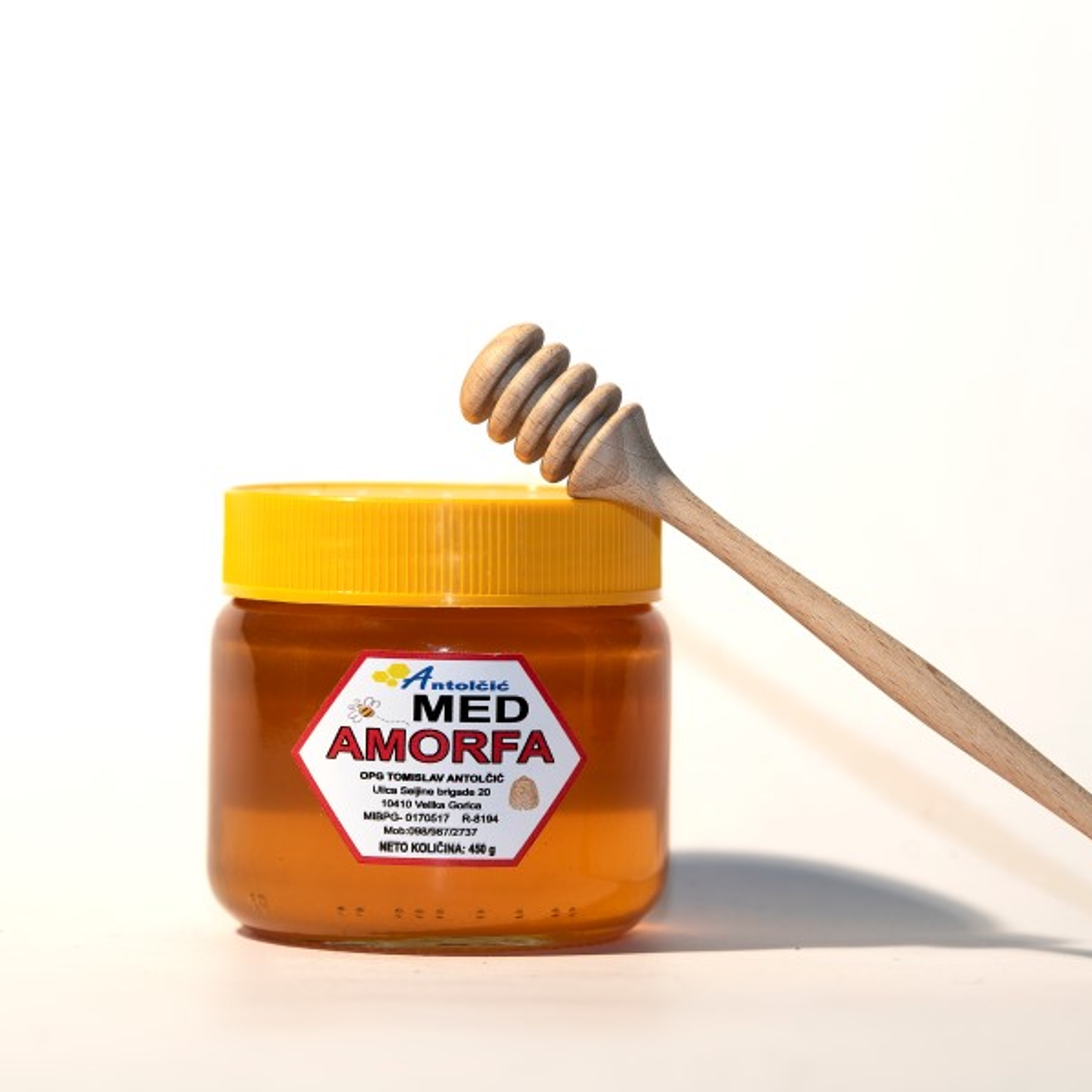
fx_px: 6174
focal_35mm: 173
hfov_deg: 10.1
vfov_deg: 10.1
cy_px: 547
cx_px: 646
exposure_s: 1/200
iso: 100
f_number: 5.6
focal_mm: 135
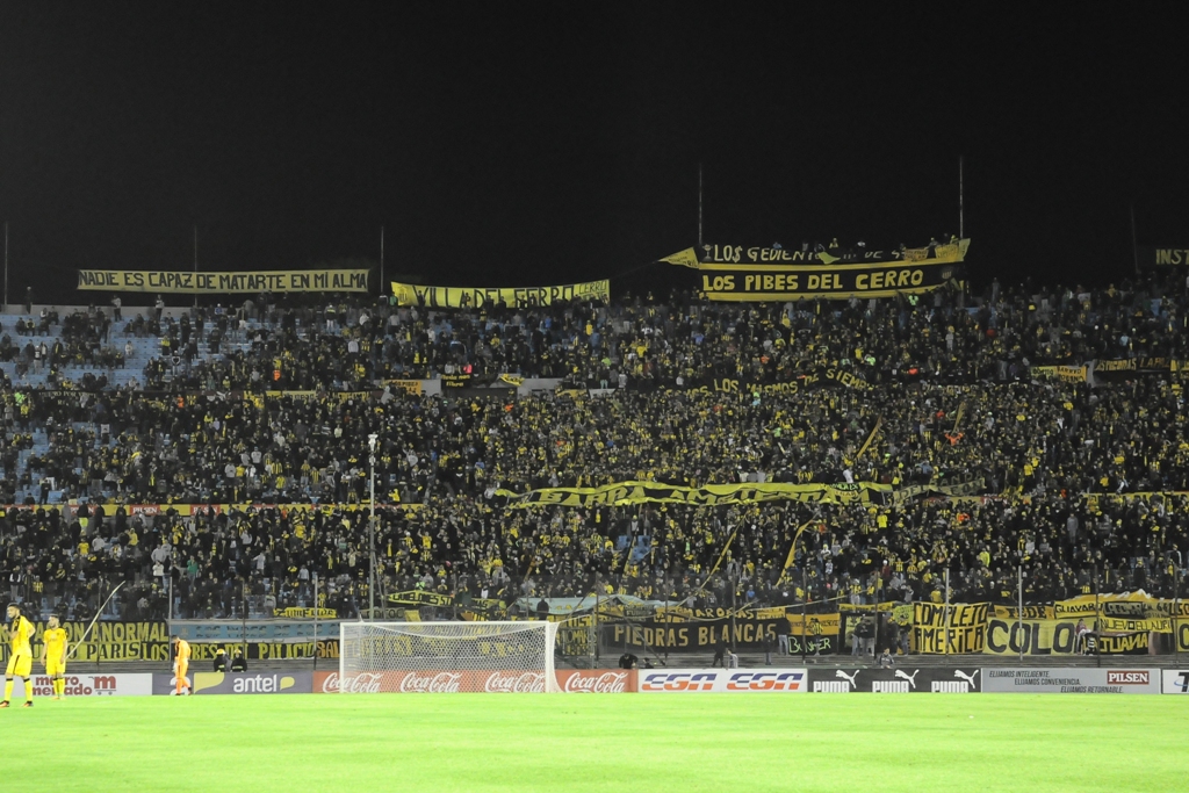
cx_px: 594
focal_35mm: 82
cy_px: 396
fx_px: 2725
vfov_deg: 16.6
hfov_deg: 24.6
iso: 1600
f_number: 2.8
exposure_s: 1/200
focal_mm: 55
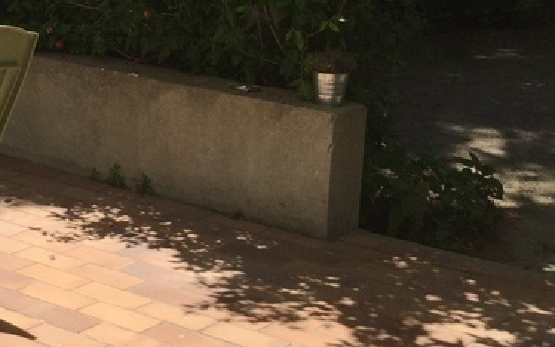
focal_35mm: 90
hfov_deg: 22.4
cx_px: 49
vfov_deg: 14.4
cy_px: 61
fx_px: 1362
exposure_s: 1/1235
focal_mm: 3.3
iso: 25
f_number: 2.4
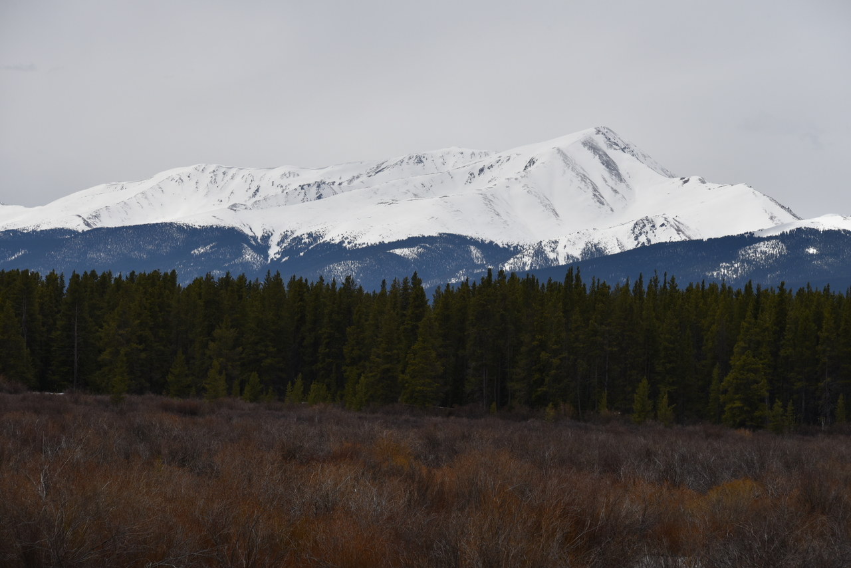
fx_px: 4019
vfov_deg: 8.1
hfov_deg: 12.1
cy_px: 284
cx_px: 426
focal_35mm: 170
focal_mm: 170
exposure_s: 1/500
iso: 100
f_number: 11
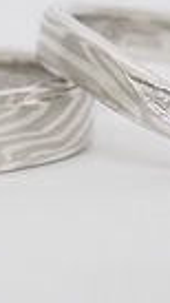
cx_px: 46
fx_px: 2213
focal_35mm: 276
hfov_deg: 4.4
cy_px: 98
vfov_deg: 7.8
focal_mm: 13.65
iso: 200
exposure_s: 1/125
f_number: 4.1
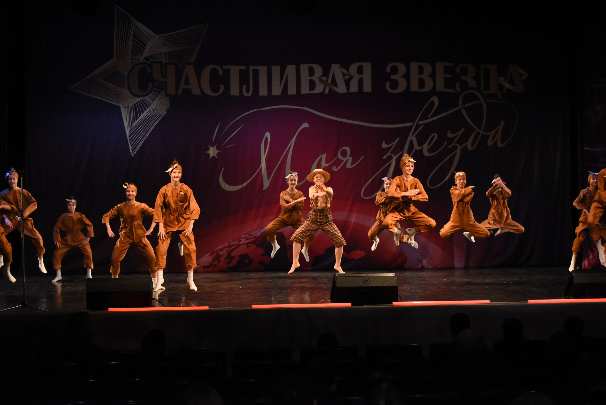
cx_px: 303
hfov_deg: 28.8
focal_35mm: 70
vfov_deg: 19.5
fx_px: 1179
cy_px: 202
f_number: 3.2
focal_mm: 70
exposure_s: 1/800
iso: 5000
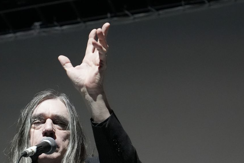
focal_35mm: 157
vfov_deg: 8.7
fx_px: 1064
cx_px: 49
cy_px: 140
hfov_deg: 13.0
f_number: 5
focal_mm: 68
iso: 6400
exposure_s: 1/640
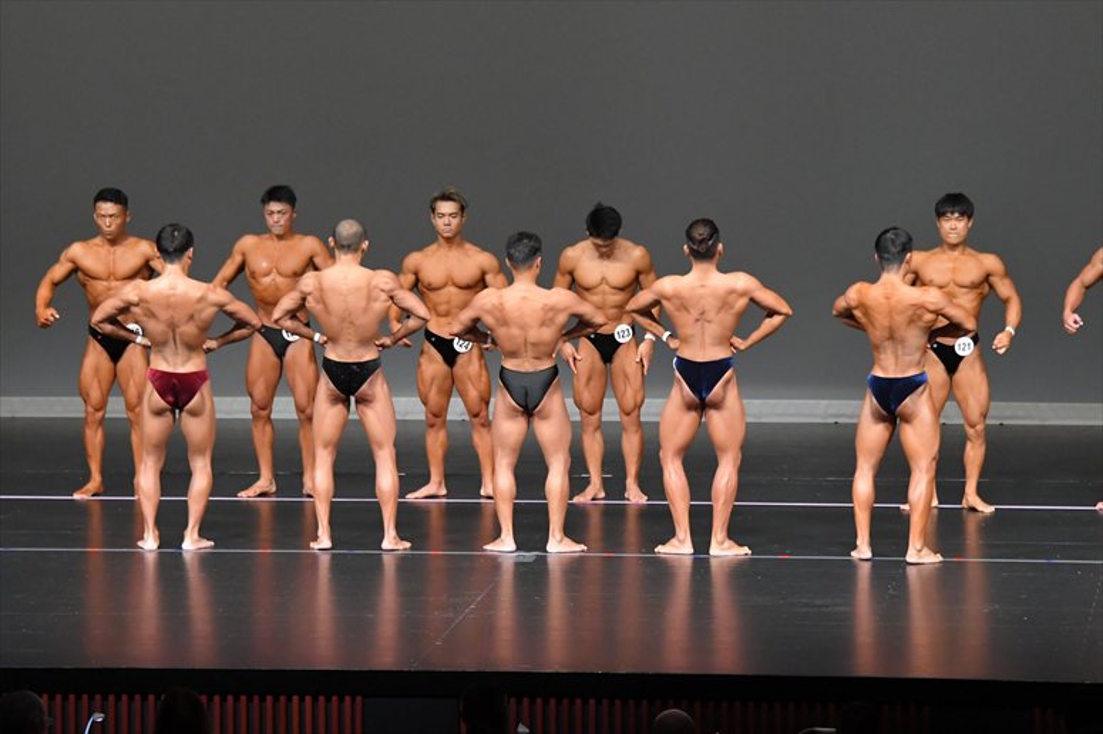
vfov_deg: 7.5
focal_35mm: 183
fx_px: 5604
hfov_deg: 11.2
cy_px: 367
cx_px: 552
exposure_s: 1/400
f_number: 5.6
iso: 5000
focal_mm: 122
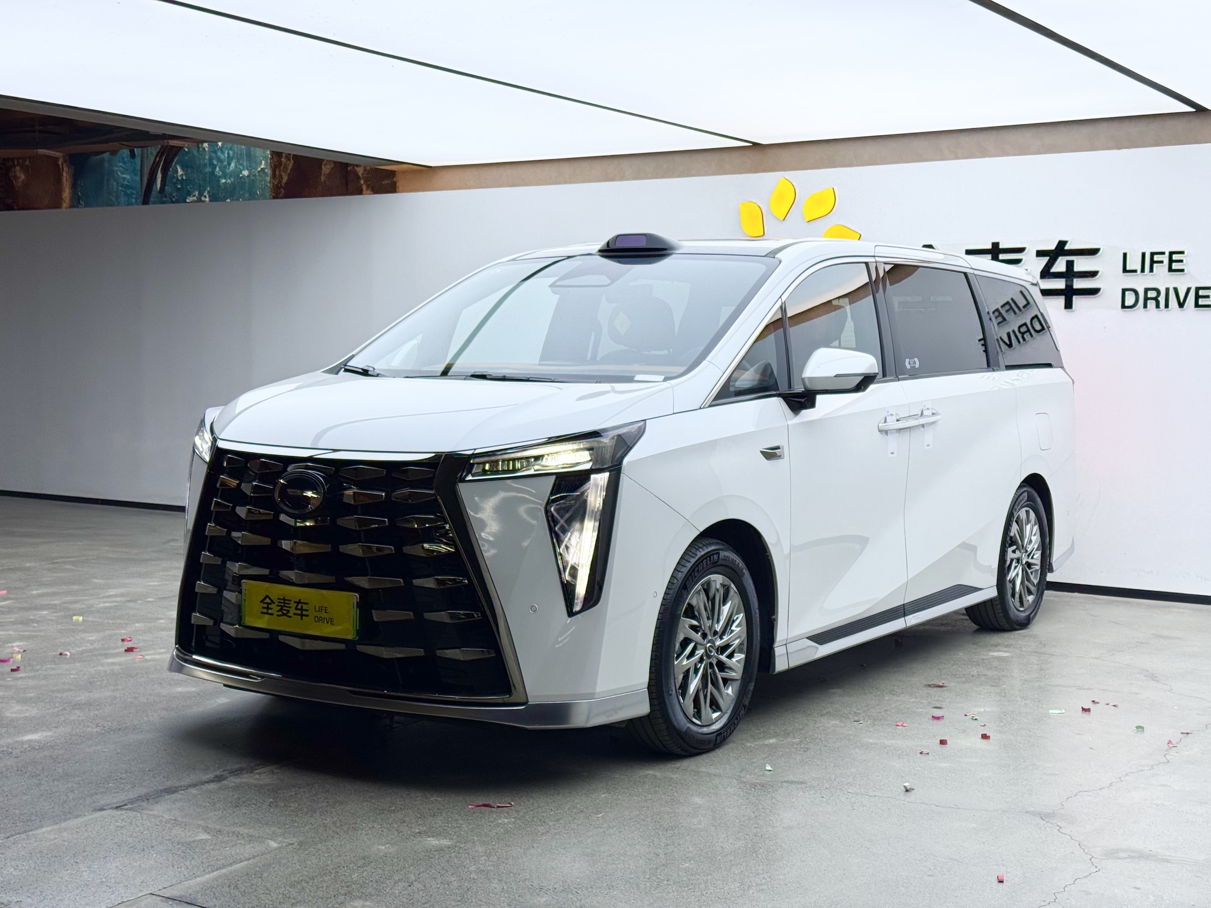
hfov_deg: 39.7
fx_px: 1679
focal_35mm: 48
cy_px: 454
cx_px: 606
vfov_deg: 30.3
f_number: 1.78
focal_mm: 6.76
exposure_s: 1/194
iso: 50
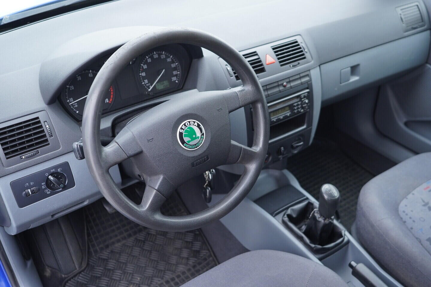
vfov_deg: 36.9
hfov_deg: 53.1
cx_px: 216
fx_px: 431
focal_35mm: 36
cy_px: 144
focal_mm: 24
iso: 400
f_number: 2.8
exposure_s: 1/40
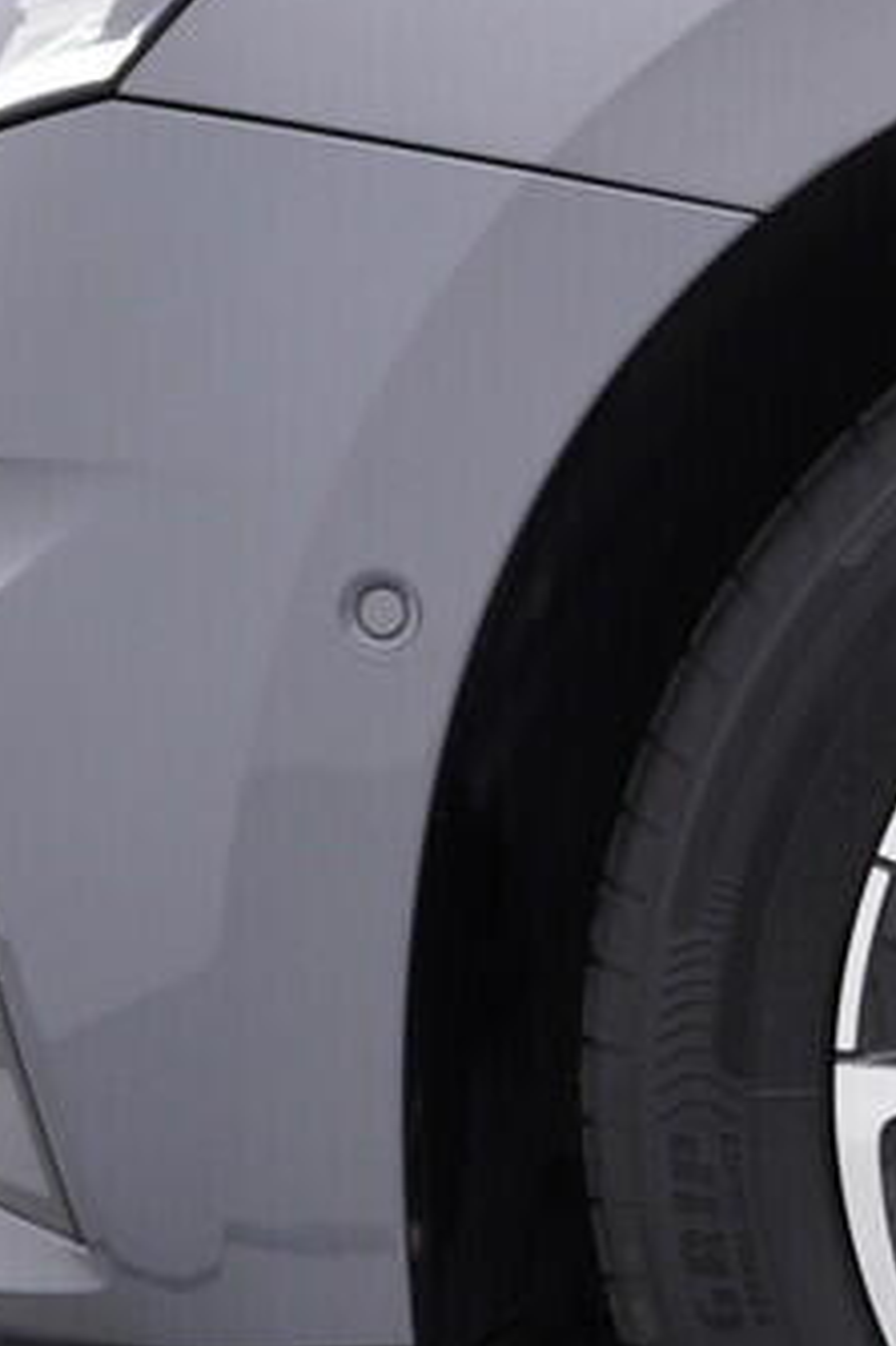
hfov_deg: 11.7
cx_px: 1515
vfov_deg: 18.5
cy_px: 898
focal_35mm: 110
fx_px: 4111
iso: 125
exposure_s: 1/60
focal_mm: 24
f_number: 3.5
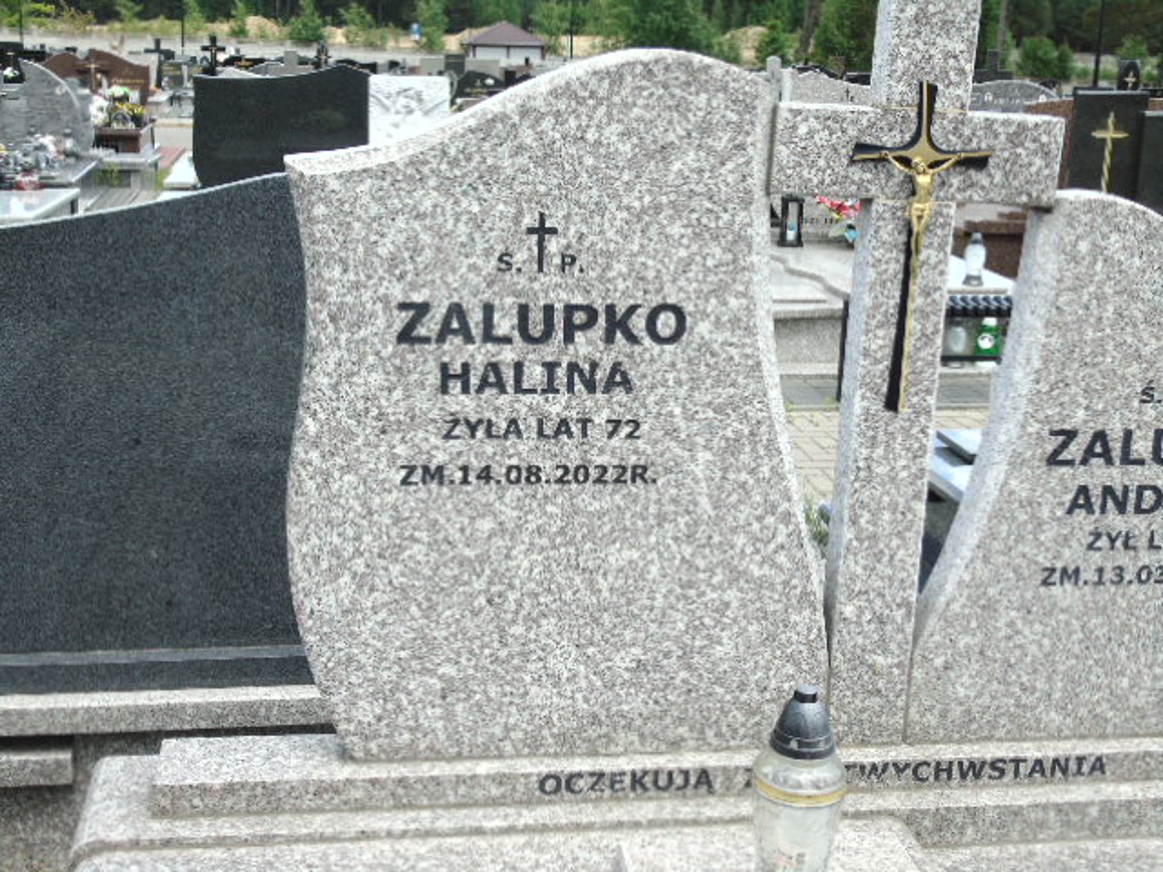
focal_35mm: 46
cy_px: 436
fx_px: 1545
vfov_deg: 31.5
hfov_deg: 41.2
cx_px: 582
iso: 80
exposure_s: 1/320
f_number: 4.1
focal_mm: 8.2
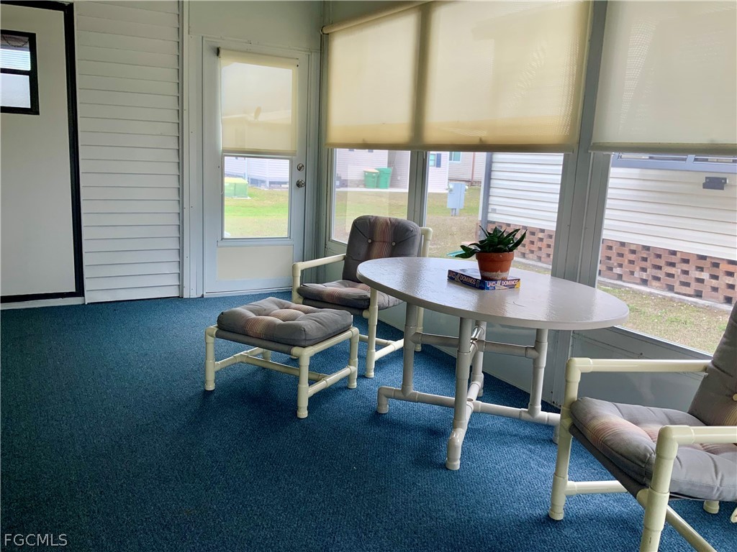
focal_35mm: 29
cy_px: 276
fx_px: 617
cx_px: 368
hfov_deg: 61.7
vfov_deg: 48.2
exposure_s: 1/120
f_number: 1.8
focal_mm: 3
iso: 25
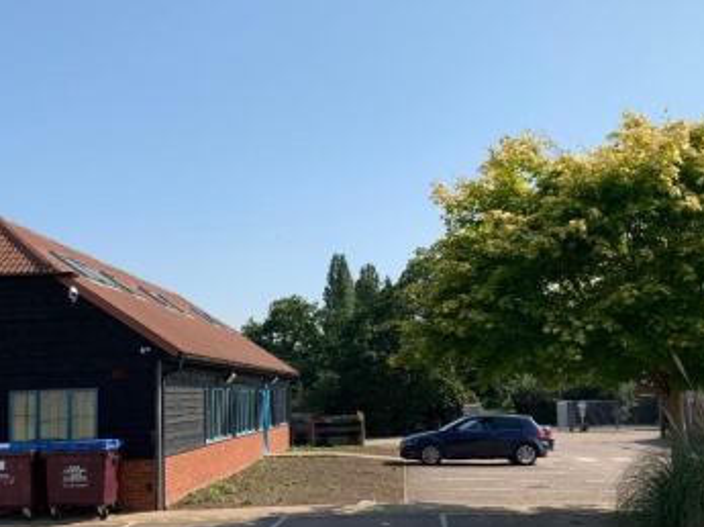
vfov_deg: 32.7
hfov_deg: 42.8
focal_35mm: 44
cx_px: 283
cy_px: 314
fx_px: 894
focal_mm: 4.25
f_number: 1.8
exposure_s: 1/2611
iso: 25
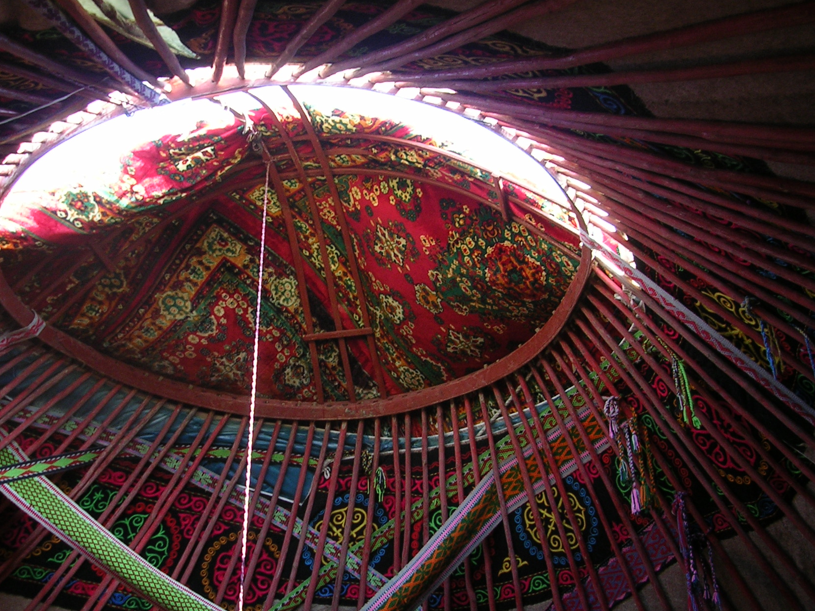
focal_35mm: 47
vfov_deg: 30.8
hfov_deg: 40.3
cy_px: 359
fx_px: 1107
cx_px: 338
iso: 50
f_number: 2.8
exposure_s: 1/34.3
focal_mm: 5.8
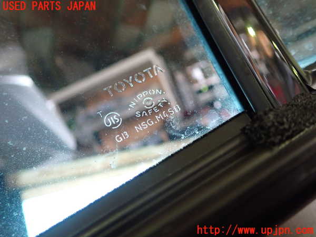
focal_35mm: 30
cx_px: 158
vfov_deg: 46.8
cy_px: 118
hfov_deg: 60.0
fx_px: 274
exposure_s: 1/30
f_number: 2.3
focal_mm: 5.4
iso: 500
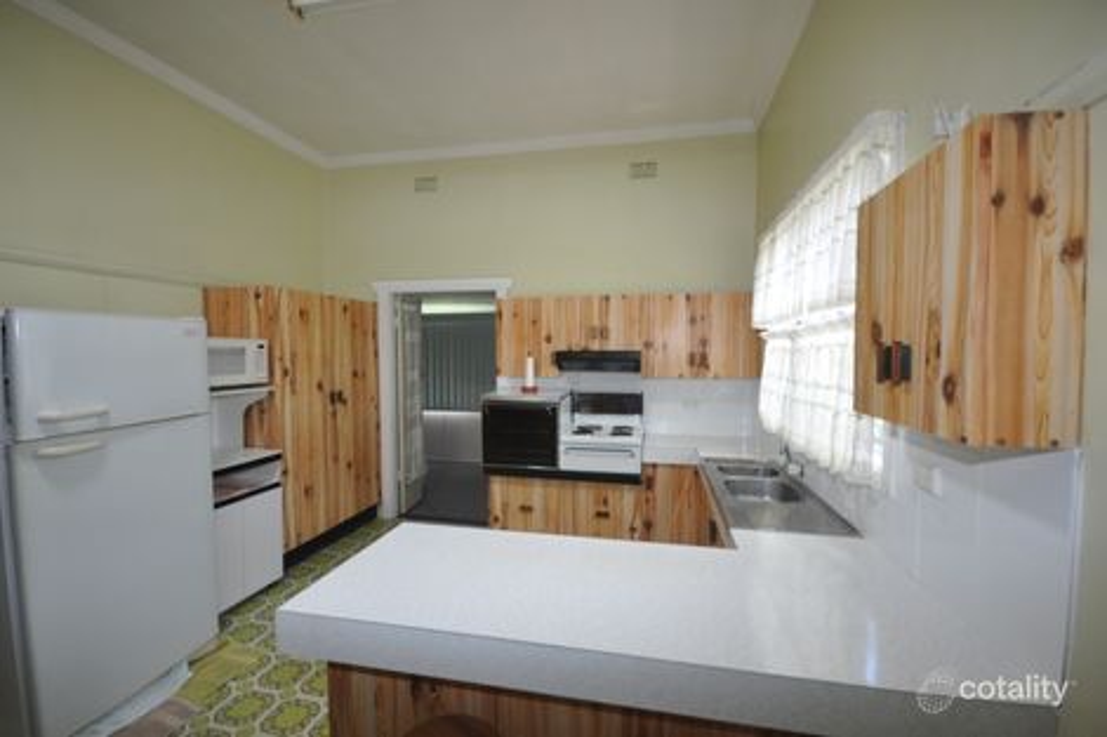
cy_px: 368
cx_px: 554
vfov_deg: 77.3
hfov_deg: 100.4
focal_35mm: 15
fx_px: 461
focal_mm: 10
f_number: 4
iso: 560
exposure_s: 1/60
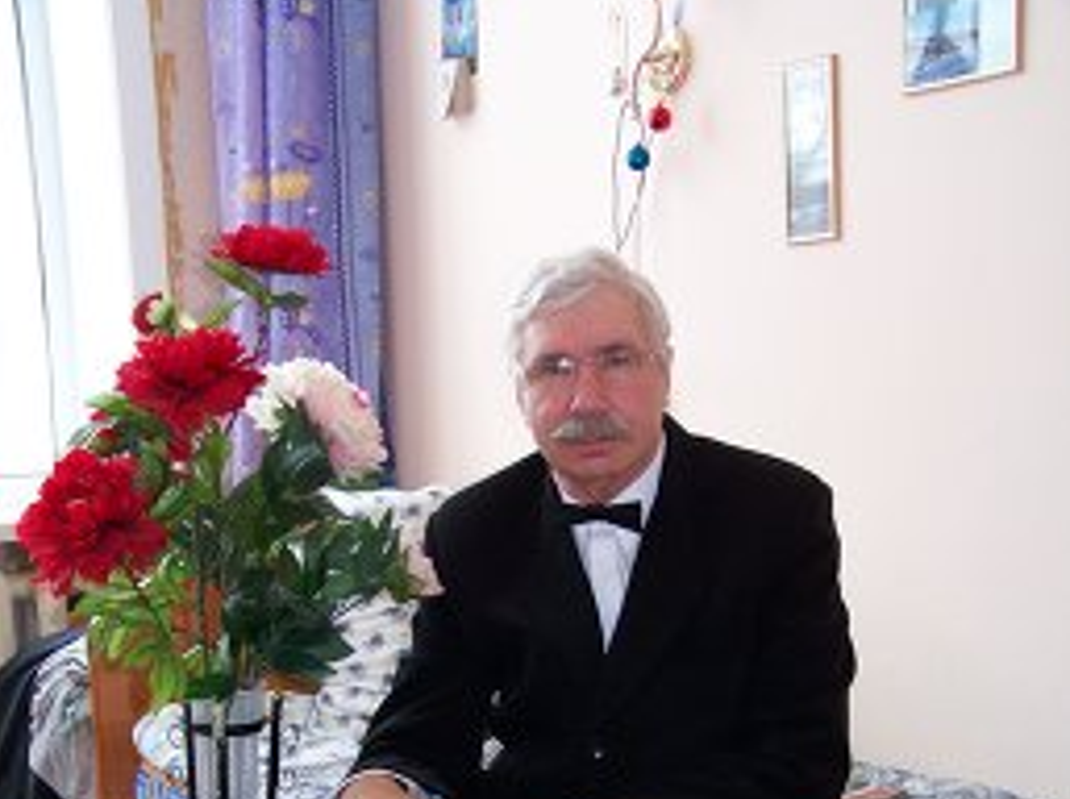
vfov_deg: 23.0
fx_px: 1914
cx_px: 535
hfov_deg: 31.2
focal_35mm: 62
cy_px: 707
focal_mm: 9.36
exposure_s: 1/30
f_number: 3.2
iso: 100
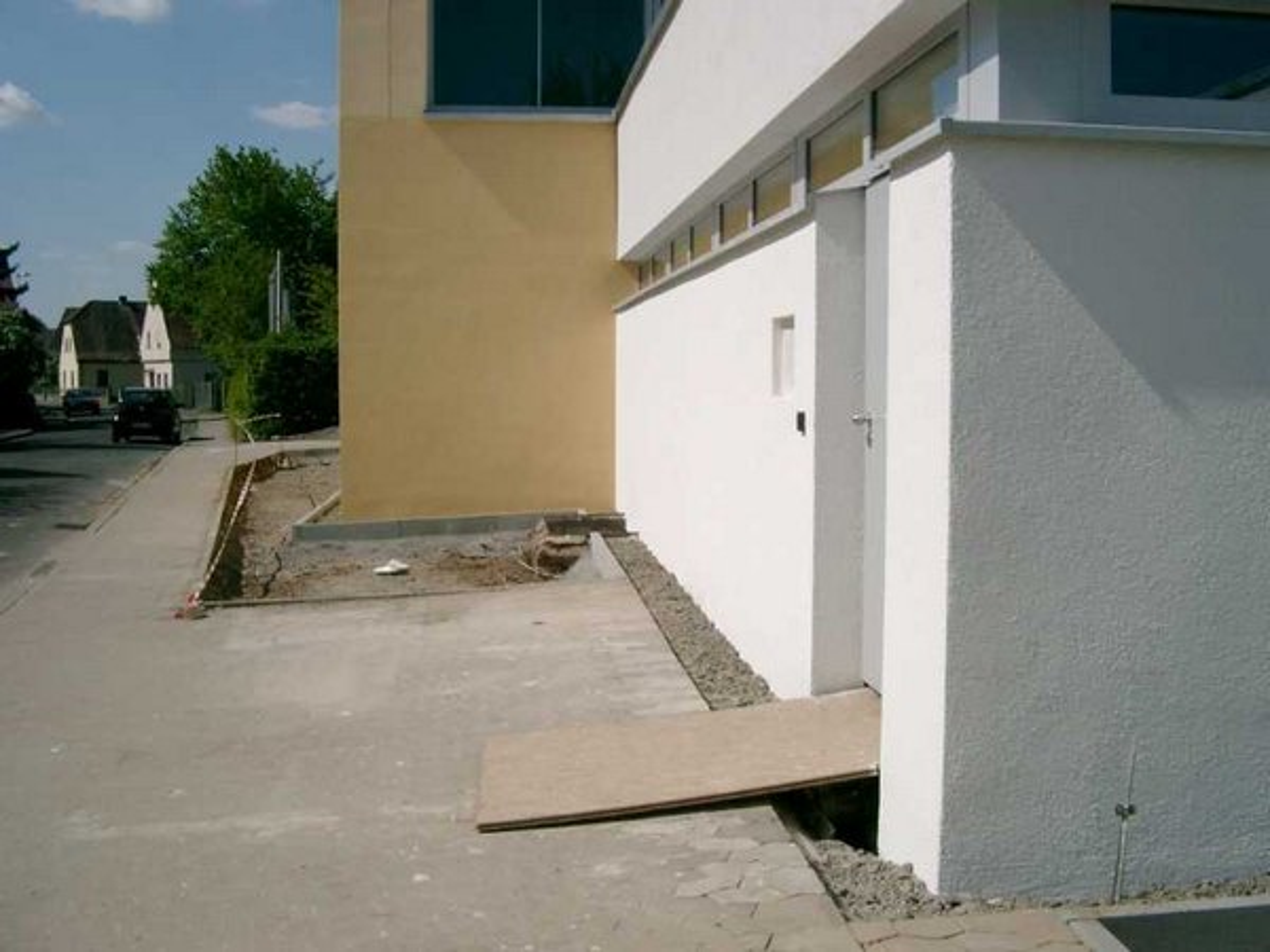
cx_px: 635
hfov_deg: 50.1
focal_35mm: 37
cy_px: 476
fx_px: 1357
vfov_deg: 38.7
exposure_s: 1/2000
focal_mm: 7.6
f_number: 5
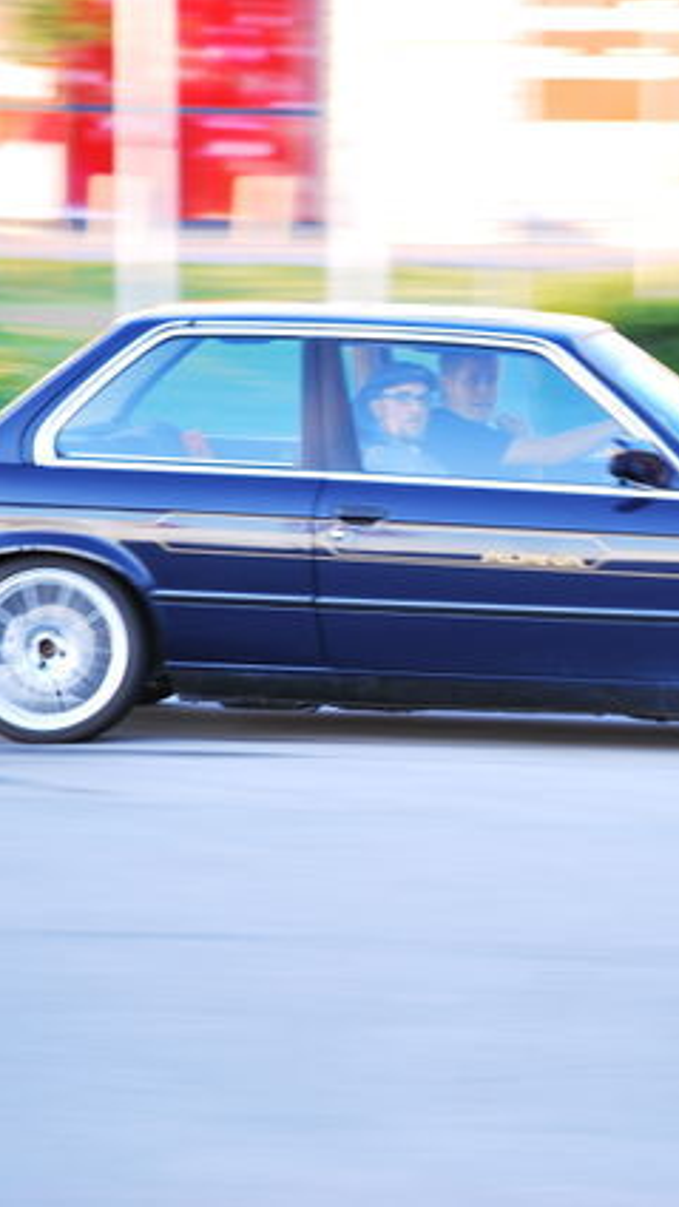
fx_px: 7587
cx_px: 543
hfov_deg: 5.1
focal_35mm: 237
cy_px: 602
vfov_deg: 9.1
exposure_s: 1/13
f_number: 4.5
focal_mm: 100
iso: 100
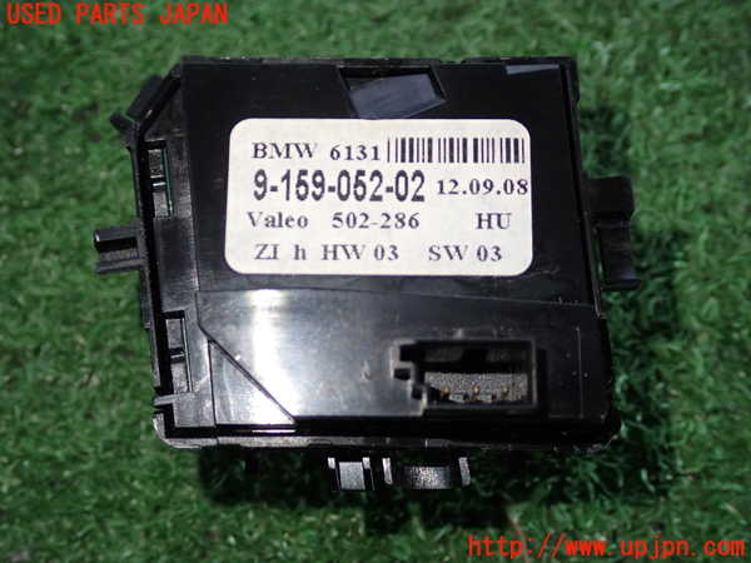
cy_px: 282
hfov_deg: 38.2
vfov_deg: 29.1
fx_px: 1085
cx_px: 376
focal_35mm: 50
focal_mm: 9.01
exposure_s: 1/50
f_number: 3.2
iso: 250
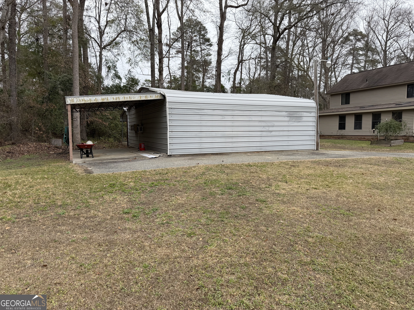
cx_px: 207
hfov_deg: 71.6
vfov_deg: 56.8
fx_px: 287
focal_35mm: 24
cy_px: 155
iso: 80
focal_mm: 6.76
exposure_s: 1/407
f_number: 1.78
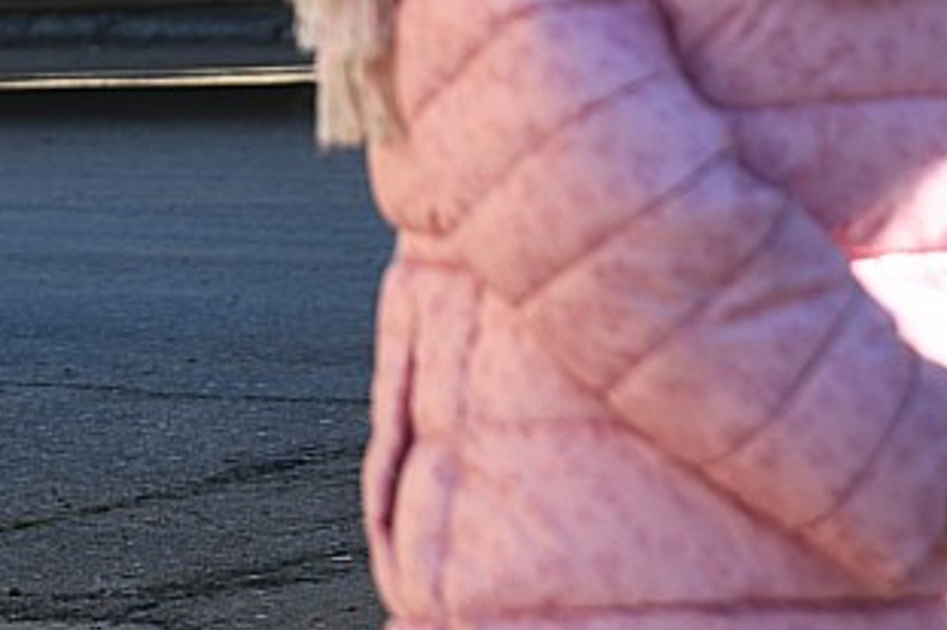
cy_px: -317
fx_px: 8623
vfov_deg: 4.2
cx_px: -167
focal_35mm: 328
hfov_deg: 6.3
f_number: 8
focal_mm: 85
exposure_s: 1/250
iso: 250
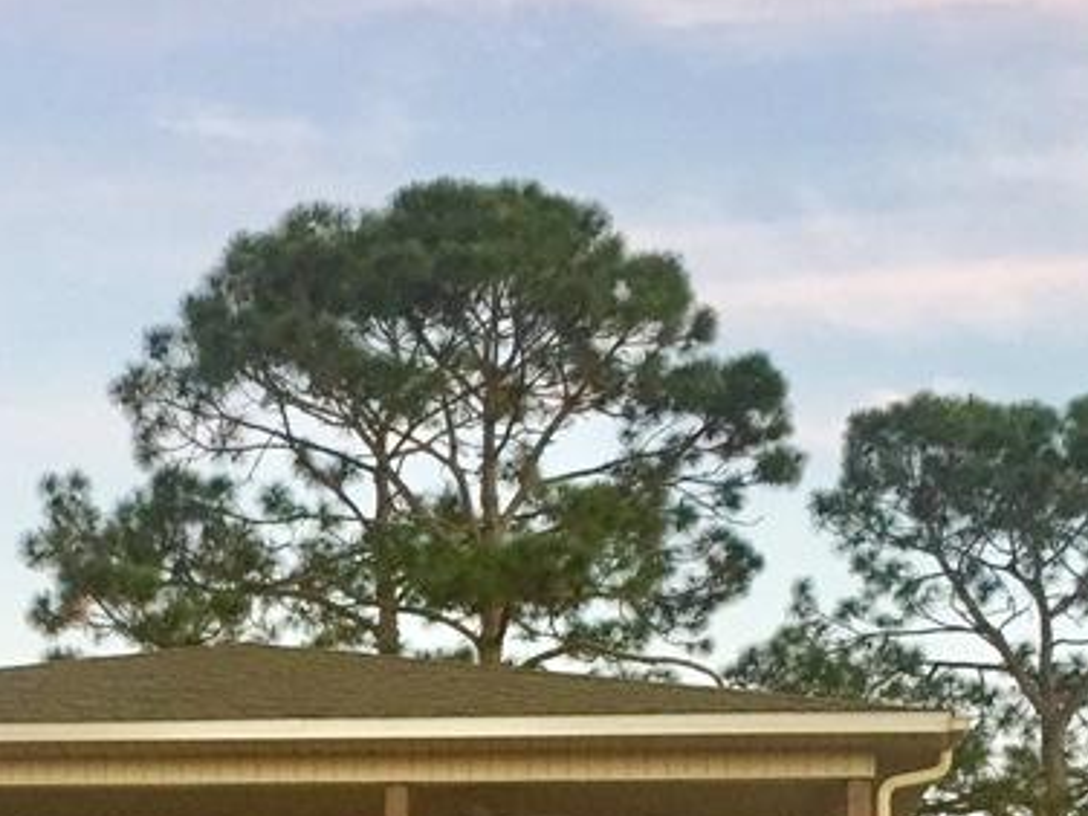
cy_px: 1088
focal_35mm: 79
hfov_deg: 24.4
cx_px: 246
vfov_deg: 17.4
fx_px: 2483
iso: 50
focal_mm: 4.15
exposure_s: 1/30
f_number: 2.2
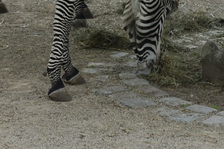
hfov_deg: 9.2
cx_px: 87
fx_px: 1393
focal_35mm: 224
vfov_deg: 6.1
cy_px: -52
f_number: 4
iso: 125
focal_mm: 25.7
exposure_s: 1/80
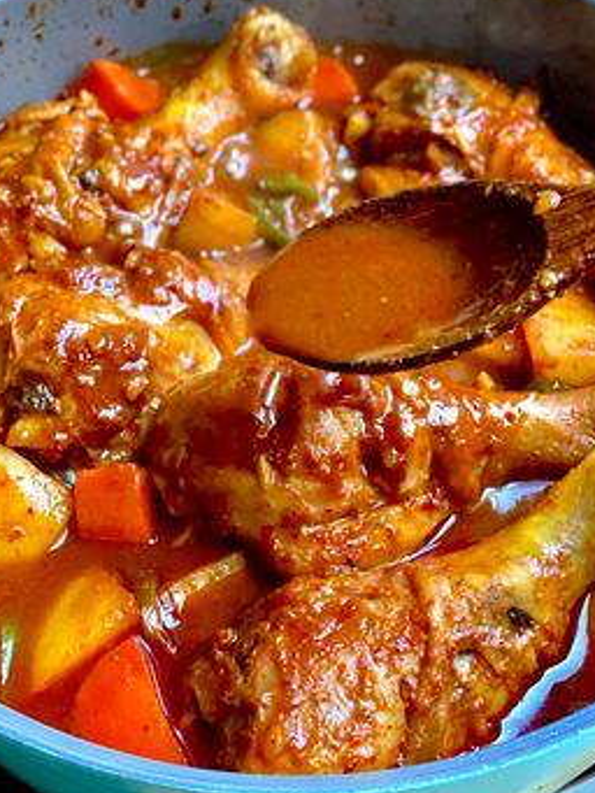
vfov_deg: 29.8
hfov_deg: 22.6
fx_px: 1489
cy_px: 367
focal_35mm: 65
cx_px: 304
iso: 250
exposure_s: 1/85
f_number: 2
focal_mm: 6
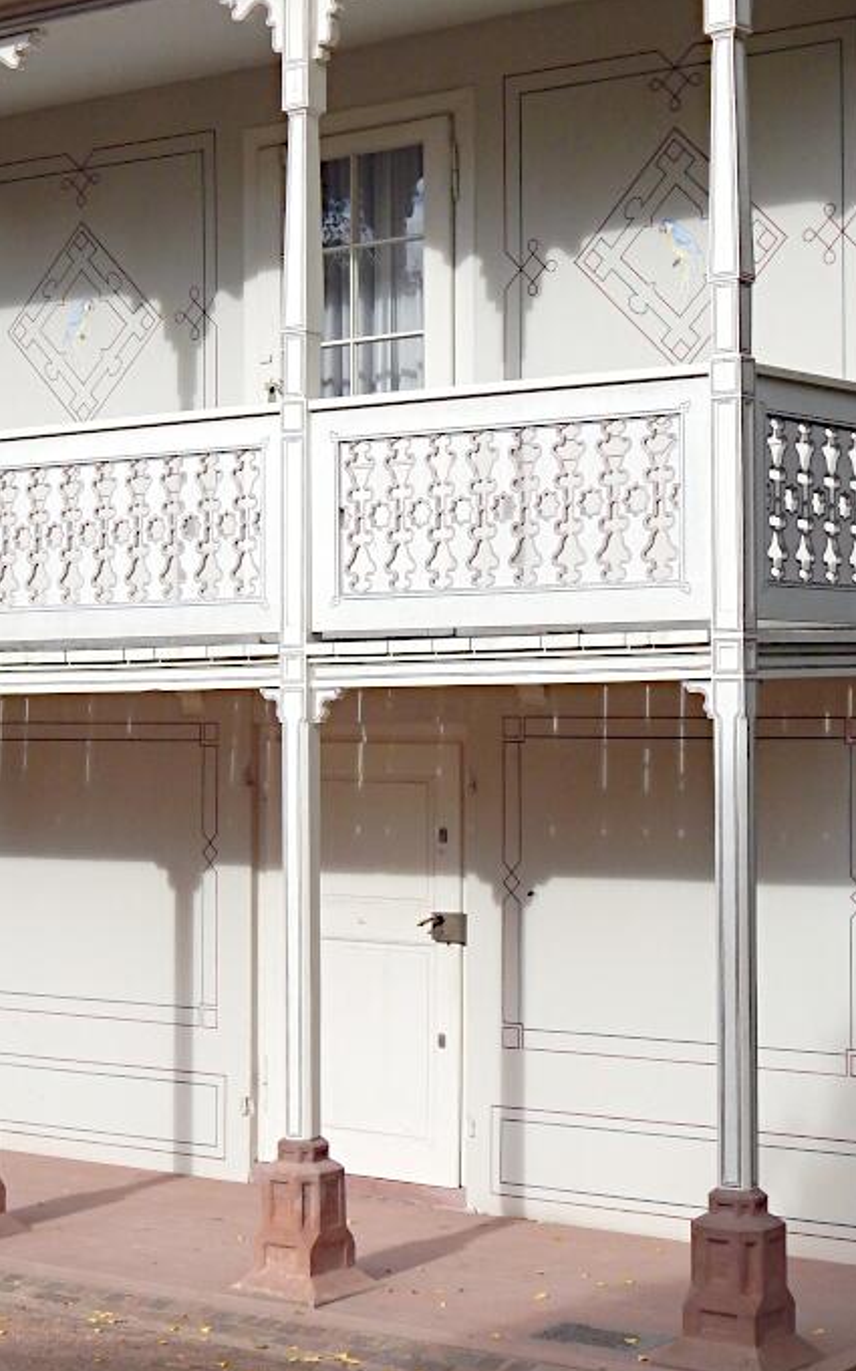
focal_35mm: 71
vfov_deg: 29.0
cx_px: 387
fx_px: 2653
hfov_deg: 18.3
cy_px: 620
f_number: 3.4
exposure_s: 1/1250
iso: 125
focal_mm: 6.8
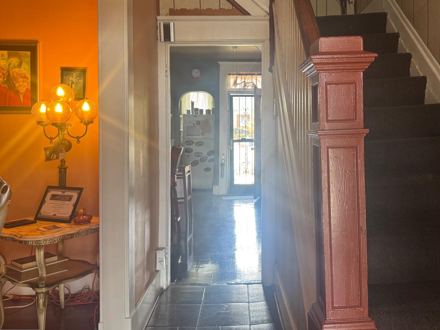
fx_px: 394
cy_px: 139
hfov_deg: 58.0
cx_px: 257
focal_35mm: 31
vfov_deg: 45.3
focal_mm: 6.76
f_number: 1.78
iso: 160
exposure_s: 1/60
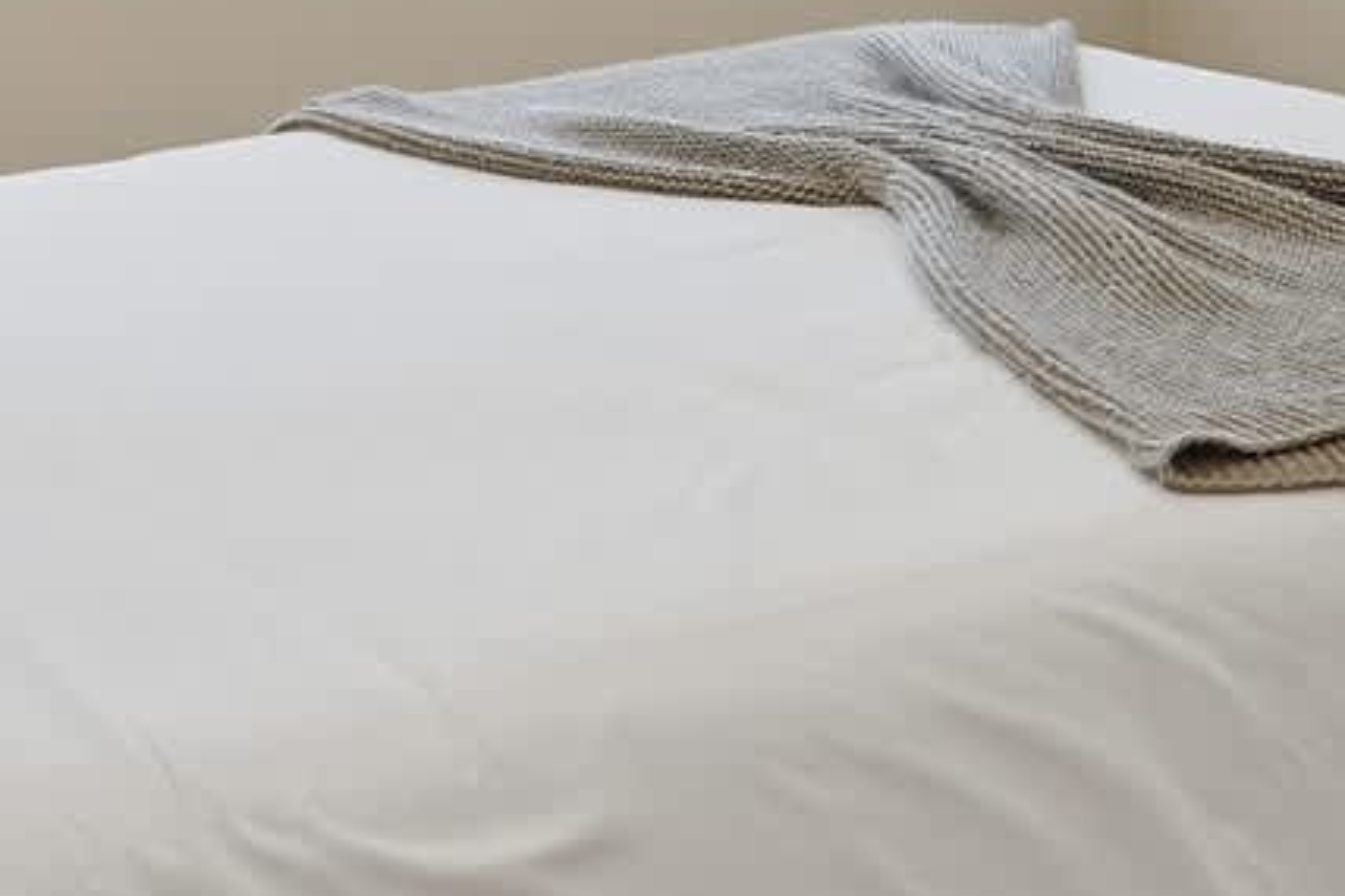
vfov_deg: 14.6
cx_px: 1754
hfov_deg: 21.4
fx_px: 3212
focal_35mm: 86
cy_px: -498
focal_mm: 16
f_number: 9
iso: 200
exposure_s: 1/13
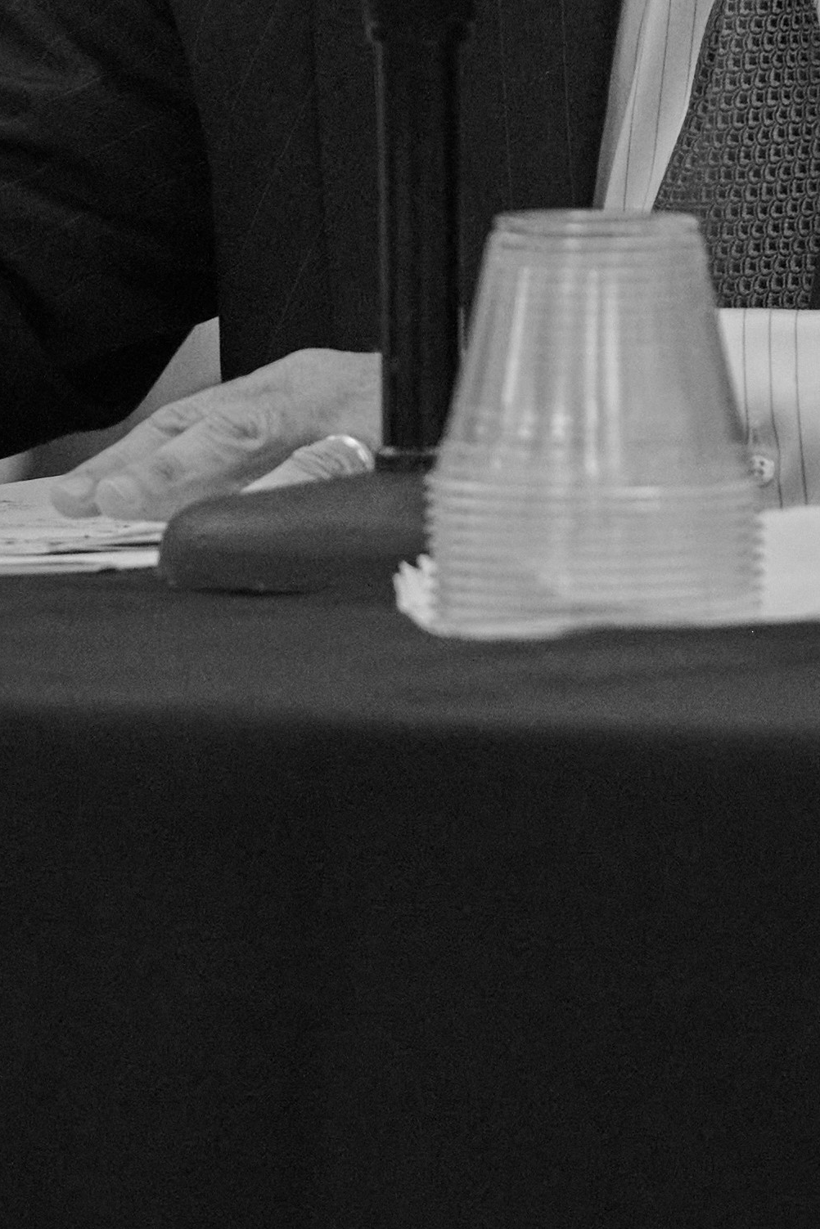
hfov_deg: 1.3
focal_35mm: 1067
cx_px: 533
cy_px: -528
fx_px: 36453
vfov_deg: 1.9
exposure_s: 1/125
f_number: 2.8
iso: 1250
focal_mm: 200
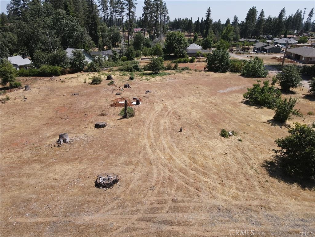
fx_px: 218
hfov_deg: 71.6
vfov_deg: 56.8
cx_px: 158
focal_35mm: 24
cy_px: 118
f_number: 2.8
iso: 100
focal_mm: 4.5
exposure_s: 1/640
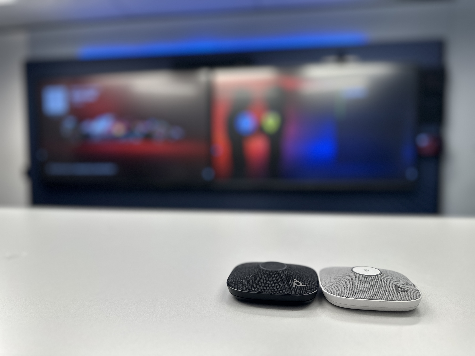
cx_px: 238
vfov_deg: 56.8
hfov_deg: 71.6
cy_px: 178
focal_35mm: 24
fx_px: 329
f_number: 1.78
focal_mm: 6.86
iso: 64
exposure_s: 1/133
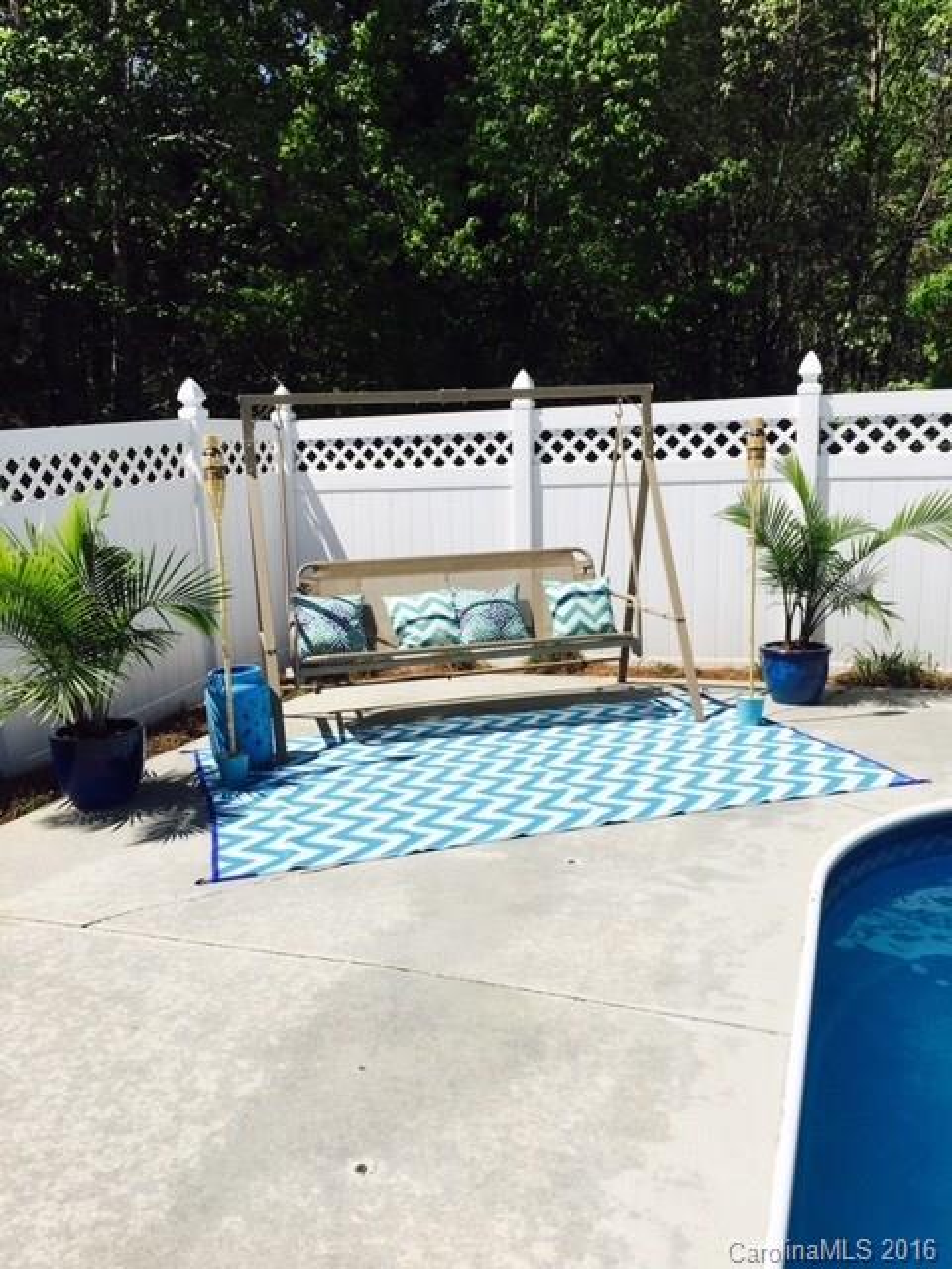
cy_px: 634
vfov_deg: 61.7
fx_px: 1063
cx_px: 476
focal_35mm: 29
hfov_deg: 48.2
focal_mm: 4.15
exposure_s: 1/2564
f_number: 2.2
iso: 25
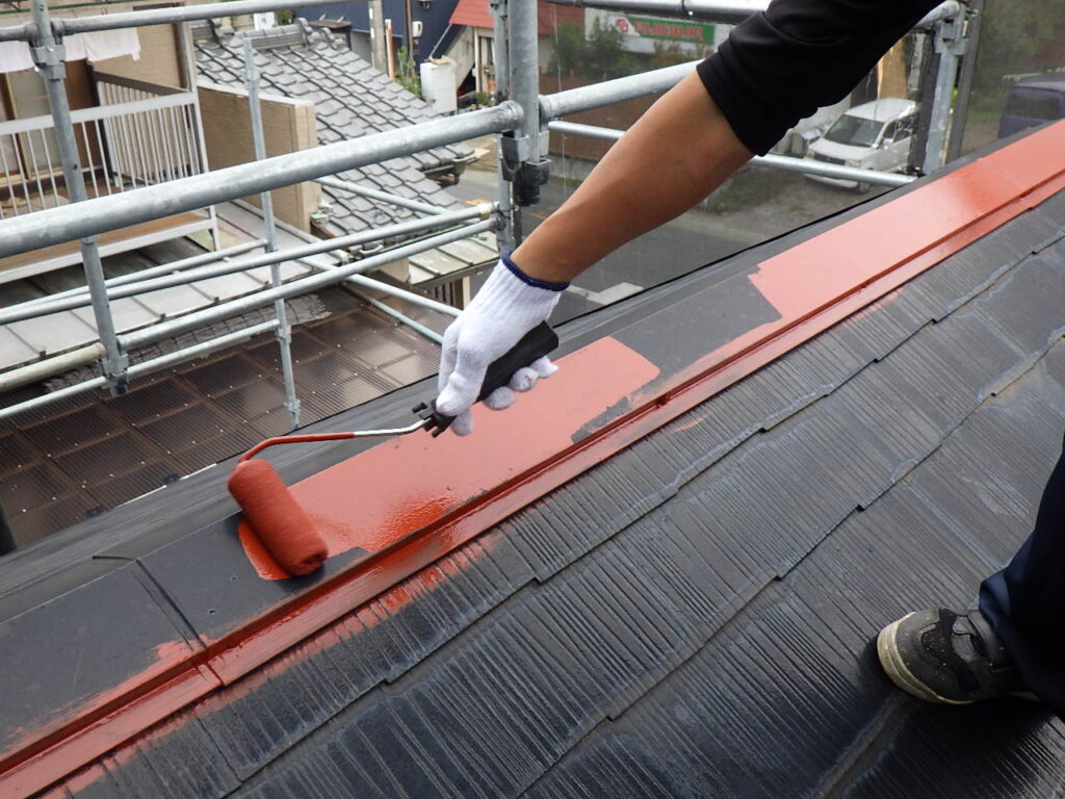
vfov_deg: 41.8
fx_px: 1046
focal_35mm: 34
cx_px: 532
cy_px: 400
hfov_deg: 54.0
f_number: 3.8
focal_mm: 6.1
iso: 125
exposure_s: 1/160
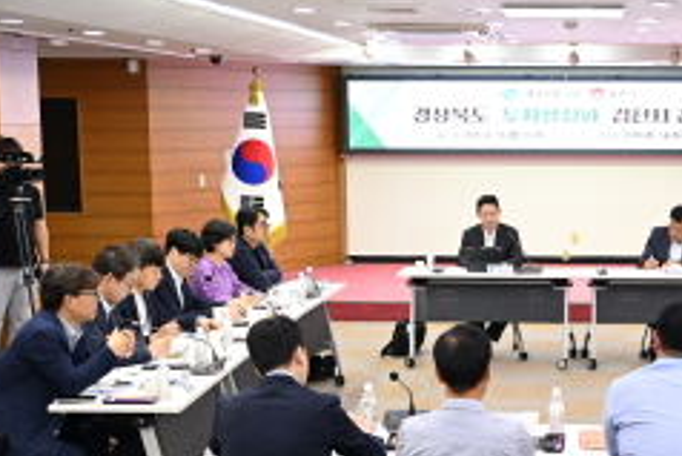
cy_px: 294
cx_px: 585
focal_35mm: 73
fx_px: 1384
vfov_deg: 18.7
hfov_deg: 26.9
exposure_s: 1/80
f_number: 3.5
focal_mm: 29
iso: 1000
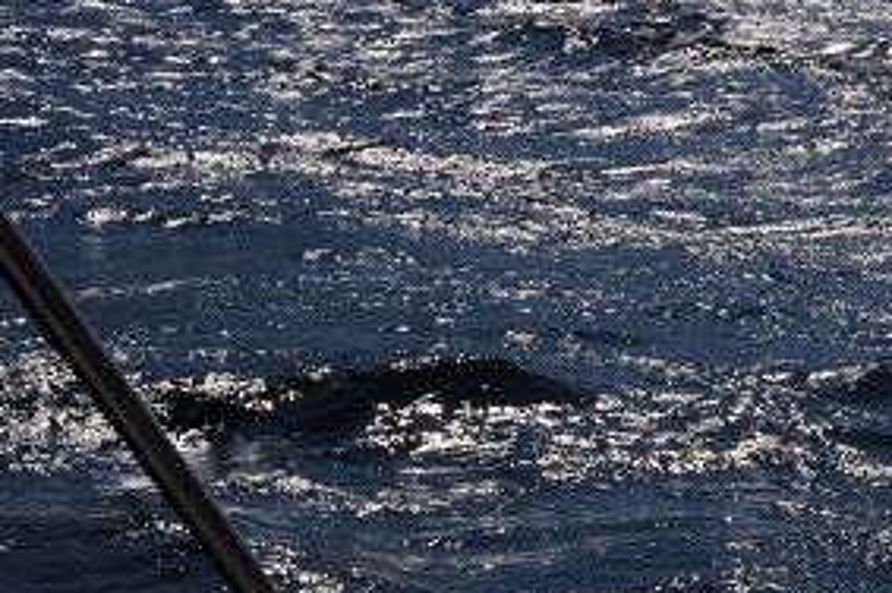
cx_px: 845
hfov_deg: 12.8
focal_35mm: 159
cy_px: 120
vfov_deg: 8.6
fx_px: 3935
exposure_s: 1/1000
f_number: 18
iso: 200
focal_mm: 50
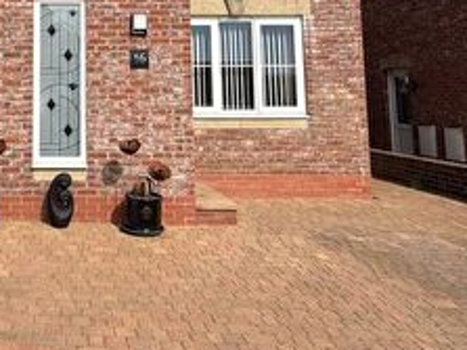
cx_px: 65
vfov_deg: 31.1
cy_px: 24
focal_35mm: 44
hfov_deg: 40.4
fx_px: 593
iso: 50
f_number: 2.2
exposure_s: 1/2717
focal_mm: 2.22
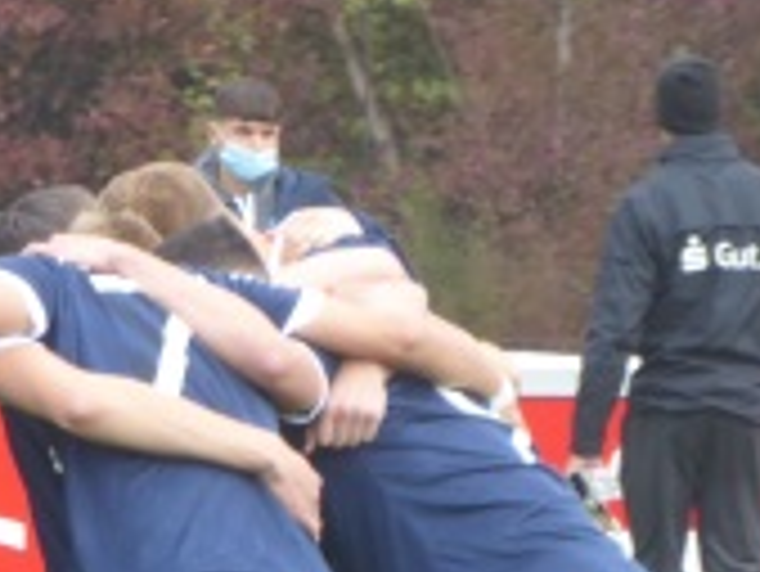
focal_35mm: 1516
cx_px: -85
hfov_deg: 1.3
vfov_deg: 1.0
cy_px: 622
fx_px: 33308
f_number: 6.1
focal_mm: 101.7
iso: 200
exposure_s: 1/100
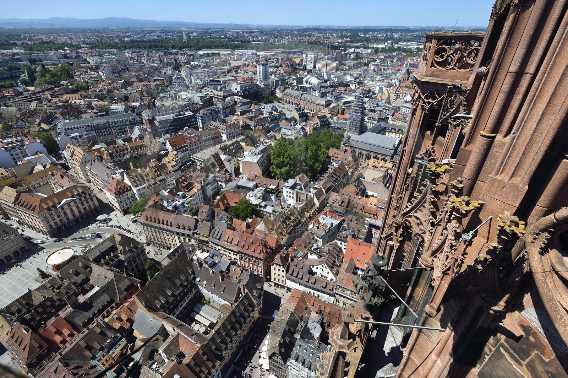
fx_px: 268
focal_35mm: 17
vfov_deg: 70.3
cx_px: 284
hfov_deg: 93.3
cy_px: 189
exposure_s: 1/200
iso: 200
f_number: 13
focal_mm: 17
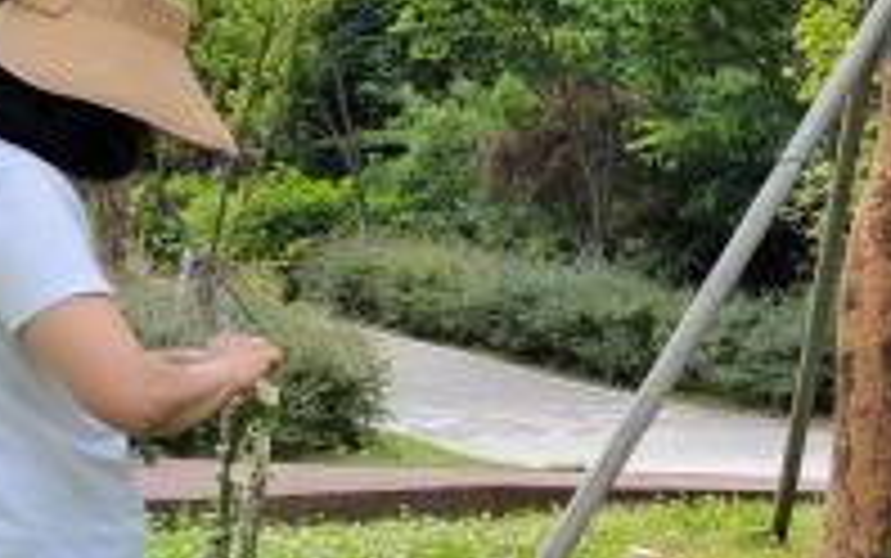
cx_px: 1116
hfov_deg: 23.3
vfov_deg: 15.5
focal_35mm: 80
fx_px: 1944
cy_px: 752
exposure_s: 1/550
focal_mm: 5.23
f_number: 1.8
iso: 25
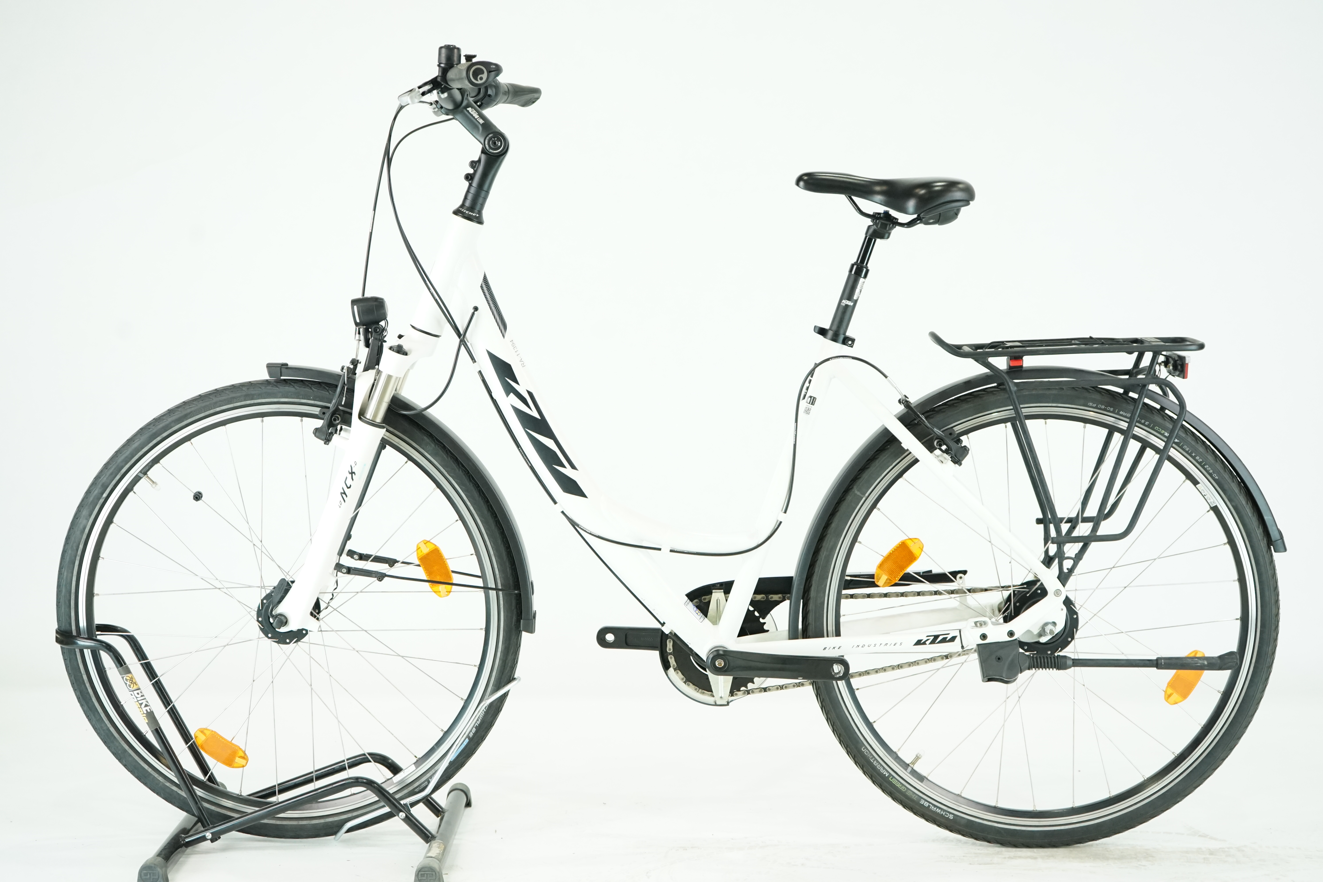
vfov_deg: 26.0
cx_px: 662
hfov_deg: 38.2
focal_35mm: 52
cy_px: 441
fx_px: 1911
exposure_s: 1/200
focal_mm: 52
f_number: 5.6
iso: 2500
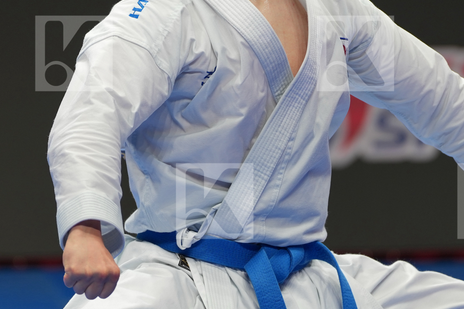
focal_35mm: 550
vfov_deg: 2.5
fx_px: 7085
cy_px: 54
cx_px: 215
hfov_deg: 3.8
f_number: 2.8
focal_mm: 200
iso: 250
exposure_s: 1/500
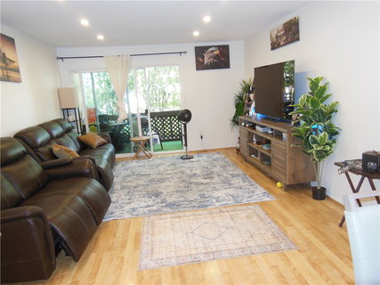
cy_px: 142
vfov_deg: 54.9
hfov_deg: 69.4
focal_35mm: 25
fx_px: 274
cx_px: 190
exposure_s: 1/25
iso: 400
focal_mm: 4.5
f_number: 3.5
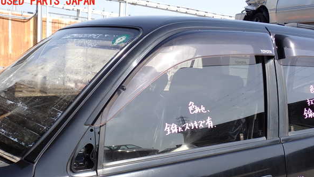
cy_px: 115
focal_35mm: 40
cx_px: 158
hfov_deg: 50.5
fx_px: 333
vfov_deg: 29.6
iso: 100
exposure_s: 1/500
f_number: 3.5
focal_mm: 6.37
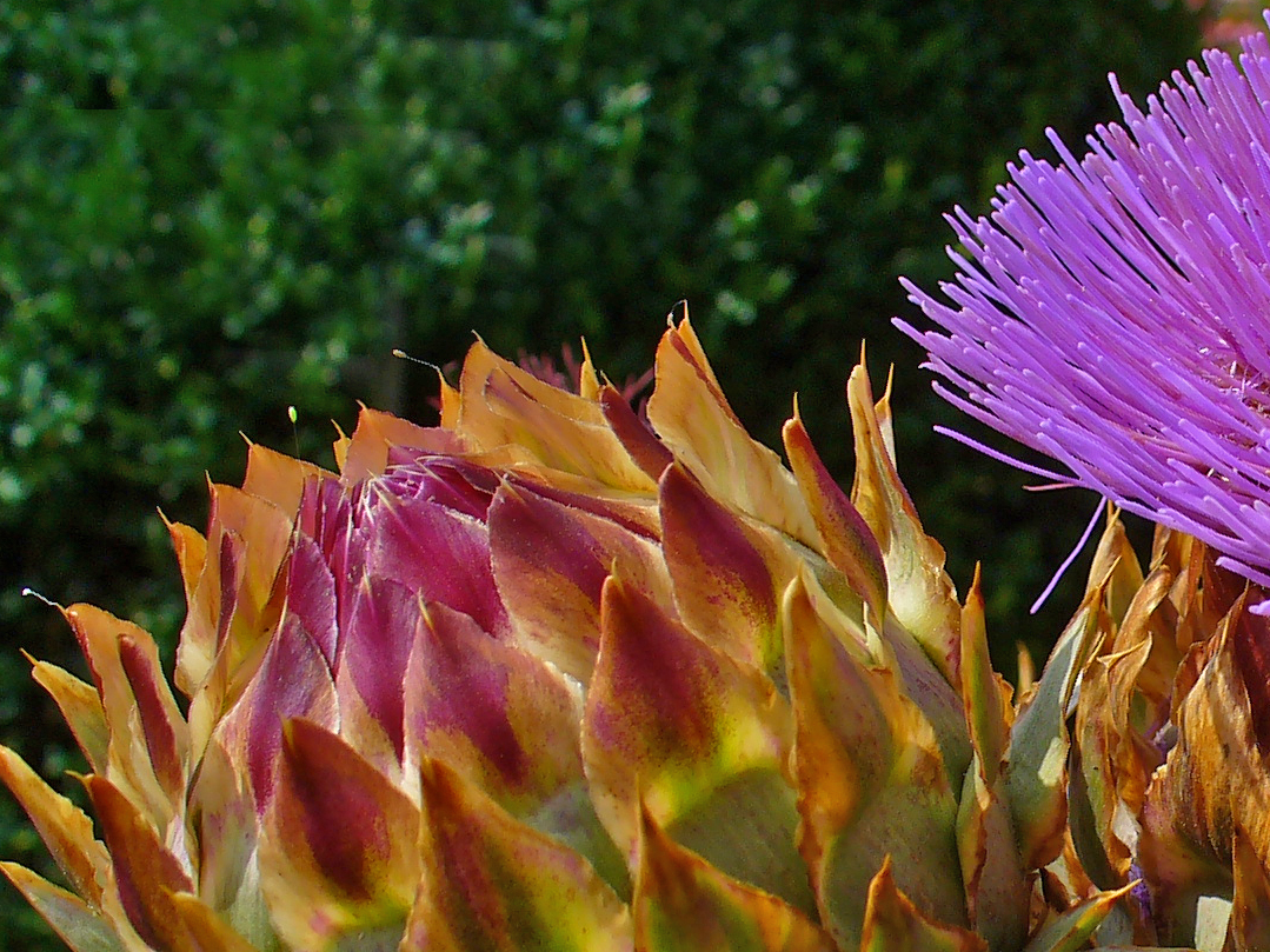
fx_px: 2898
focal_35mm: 79
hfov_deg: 23.8
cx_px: 1237
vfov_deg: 18.5
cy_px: 764
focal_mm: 6.1
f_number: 5.6
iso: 64
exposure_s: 1/320
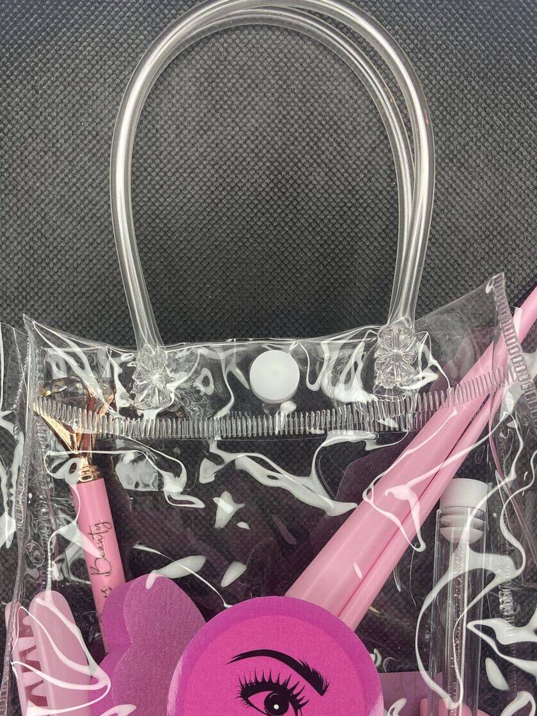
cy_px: 494
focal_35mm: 40
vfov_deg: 45.9
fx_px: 827
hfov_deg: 36.0
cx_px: 272
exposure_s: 1/100
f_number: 1.8
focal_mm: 3.99
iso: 64
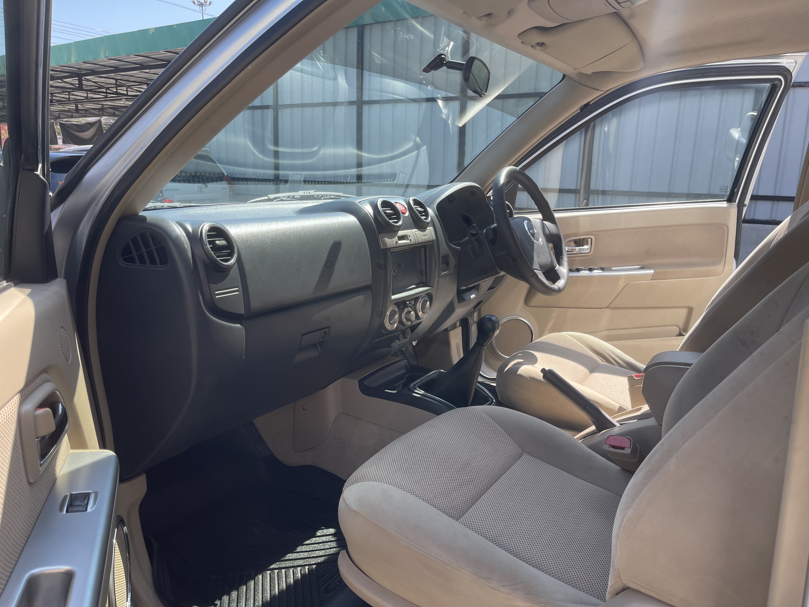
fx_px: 584
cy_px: 304
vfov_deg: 54.9
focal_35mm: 25
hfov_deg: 69.4
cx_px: 404
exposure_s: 1/765
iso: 32
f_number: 1.6
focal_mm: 5.1
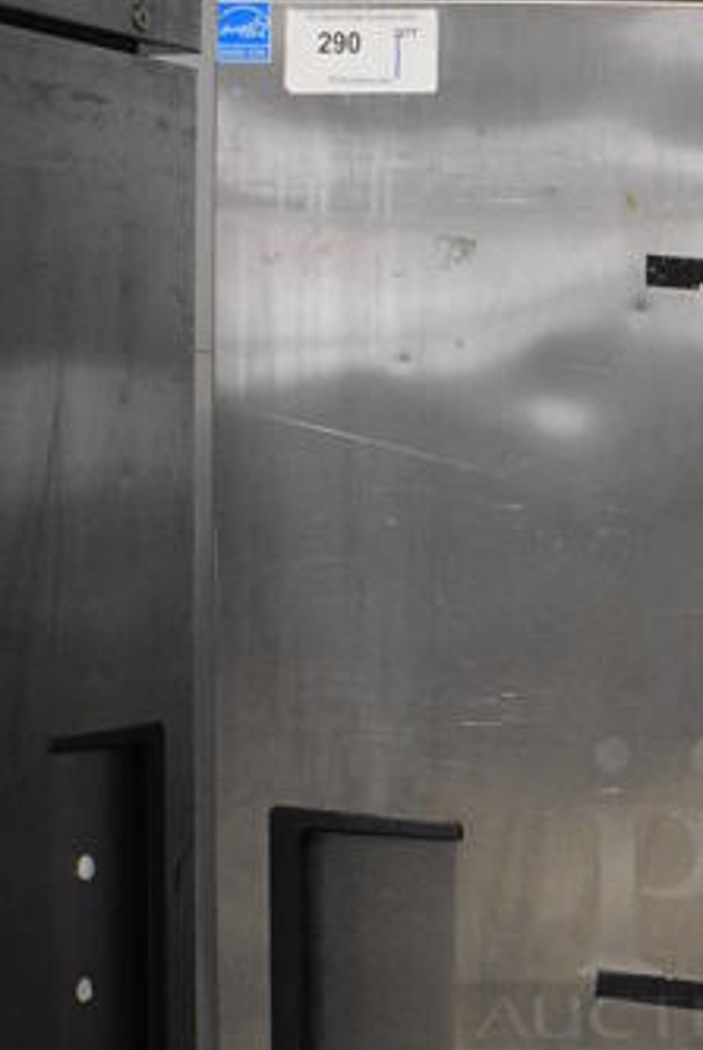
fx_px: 2161
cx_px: 807
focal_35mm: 74
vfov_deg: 26.6
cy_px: 884
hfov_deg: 17.7
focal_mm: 18
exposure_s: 1/125
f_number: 3.5
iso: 3200
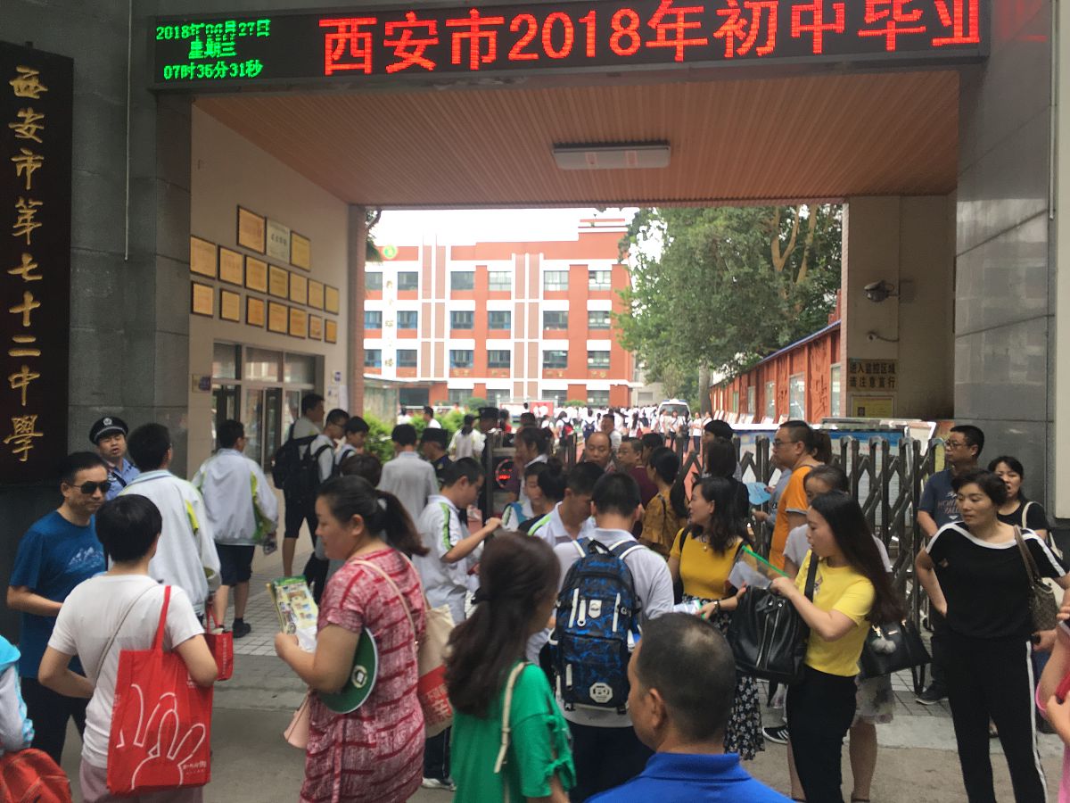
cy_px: 402
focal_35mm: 29
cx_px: 535
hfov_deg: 61.7
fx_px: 896
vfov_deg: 48.2
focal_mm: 4.15
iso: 40
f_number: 2.2
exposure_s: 1/100
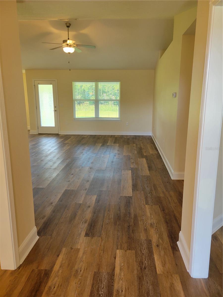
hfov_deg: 53.1
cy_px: 148
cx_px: 112
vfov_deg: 67.3
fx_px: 223
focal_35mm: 26
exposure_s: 1/120
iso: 200
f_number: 1.8
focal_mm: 5.4
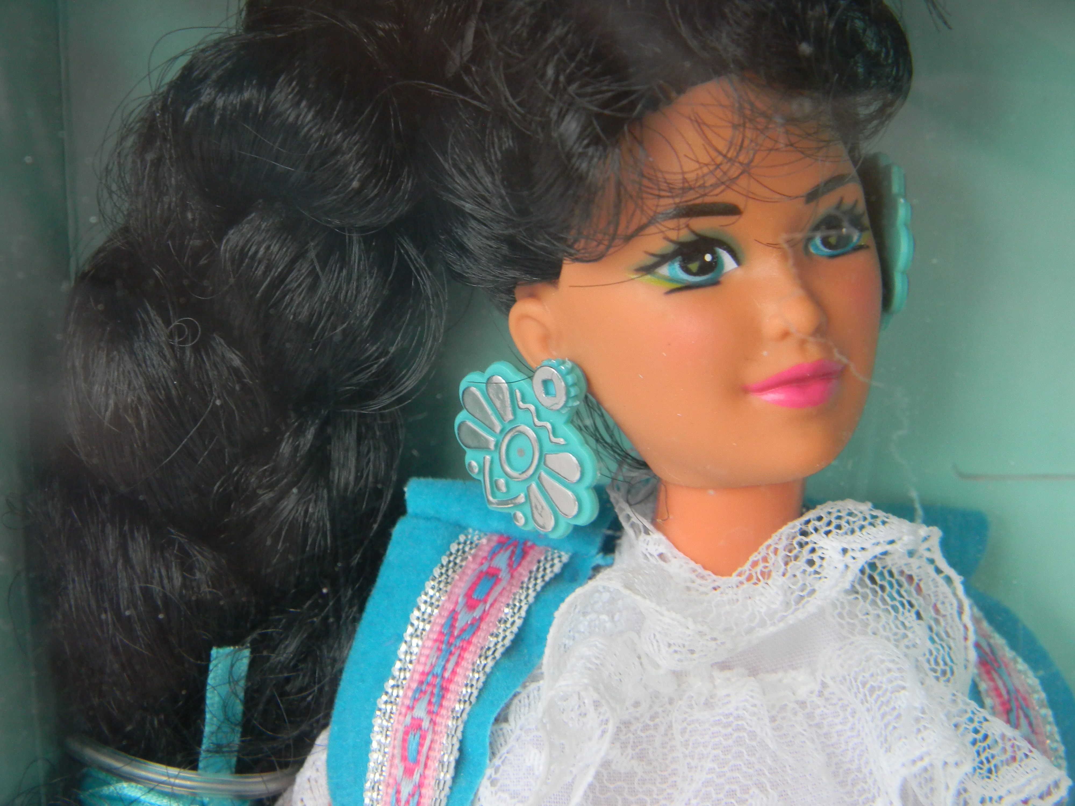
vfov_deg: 17.8
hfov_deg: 23.6
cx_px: 538
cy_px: 403
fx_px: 2578
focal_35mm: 83
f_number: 4.5
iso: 160
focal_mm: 15.1
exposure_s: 1/30
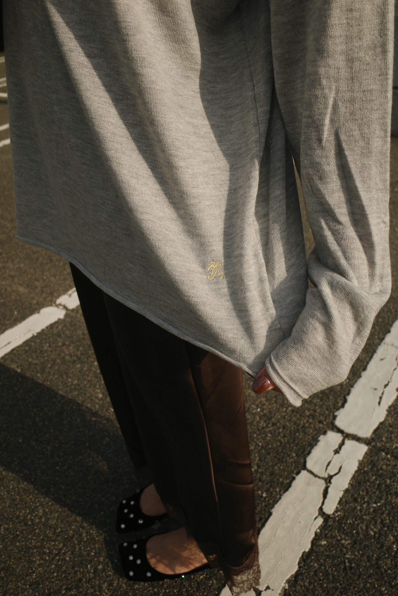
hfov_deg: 46.4
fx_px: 464
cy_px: 298
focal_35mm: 28
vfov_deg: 65.5
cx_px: 199
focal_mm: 18.3
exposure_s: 1/1000
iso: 100
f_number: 5.6
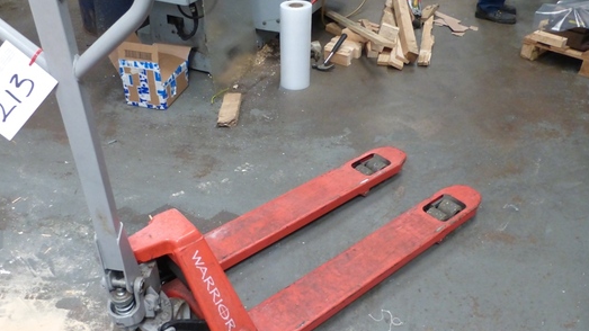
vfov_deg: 36.6
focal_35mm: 32
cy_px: 194
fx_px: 500
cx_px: 268
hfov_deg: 60.9
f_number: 3.3
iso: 500
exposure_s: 1/60
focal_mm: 4.3
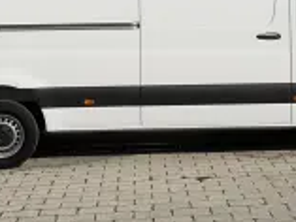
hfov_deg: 17.9
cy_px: 6
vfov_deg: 13.3
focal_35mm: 110
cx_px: 175
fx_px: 941
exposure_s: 1/20408
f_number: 1.78
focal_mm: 6.76
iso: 80
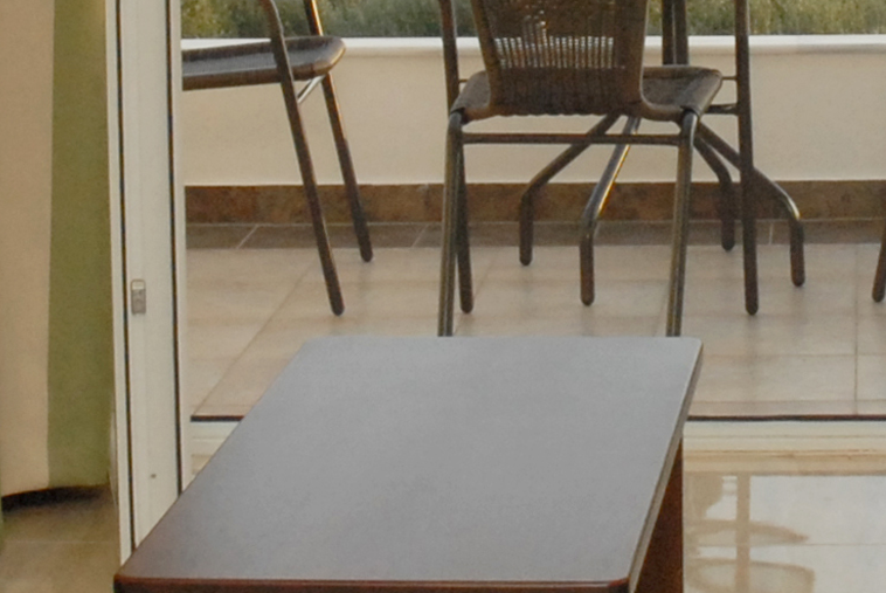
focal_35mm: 138
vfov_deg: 9.8
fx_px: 3400
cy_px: -70
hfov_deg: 14.8
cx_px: 669
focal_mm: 18
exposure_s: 1/125
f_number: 10
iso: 640
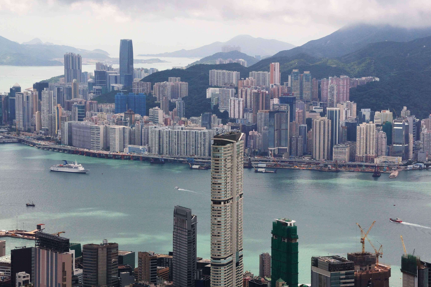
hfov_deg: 19.6
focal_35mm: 104
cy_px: 159
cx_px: 215
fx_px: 1245
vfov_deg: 13.2
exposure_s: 1/800
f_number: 7.1
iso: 800
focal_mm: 62
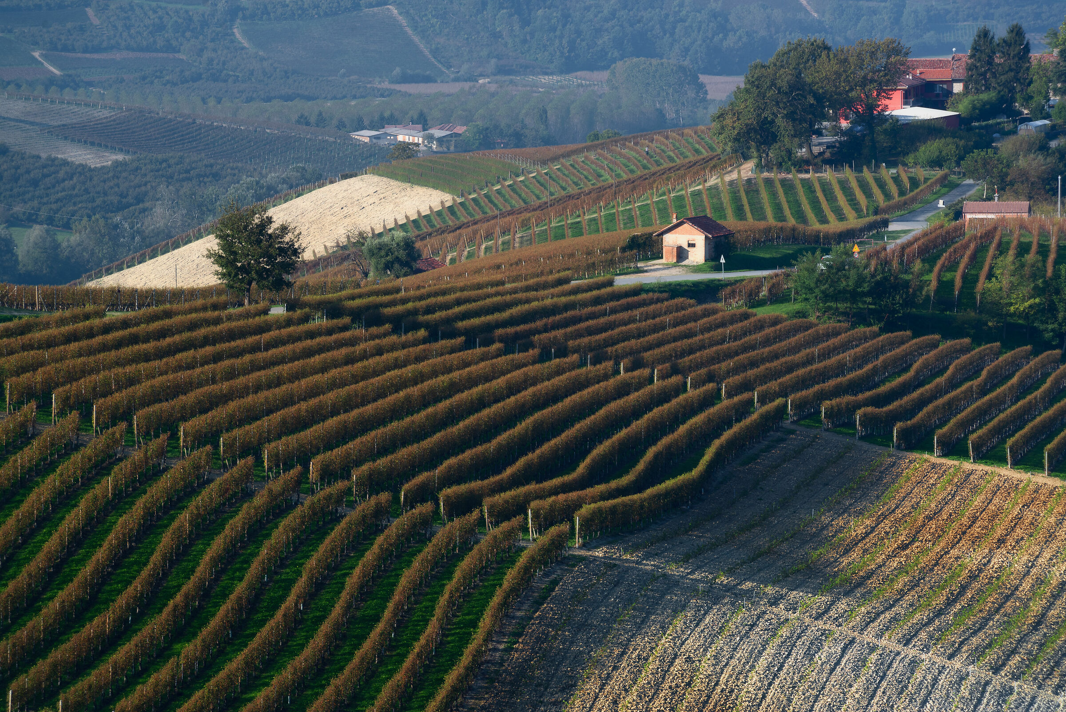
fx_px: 5924
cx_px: 533
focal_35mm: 200
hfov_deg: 10.3
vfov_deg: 6.9
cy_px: 356
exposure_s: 1/125
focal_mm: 200
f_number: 11
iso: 100
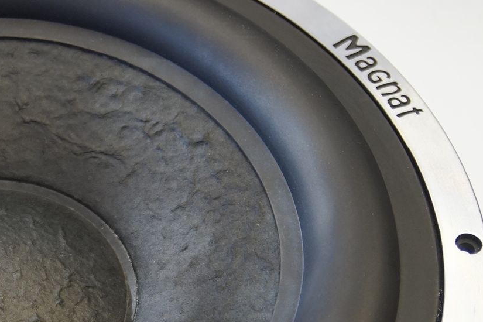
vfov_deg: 10.7
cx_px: -2
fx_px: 1707
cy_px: 287
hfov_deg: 15.8
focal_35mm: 127
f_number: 2.8
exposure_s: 1/100
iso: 400
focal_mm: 35
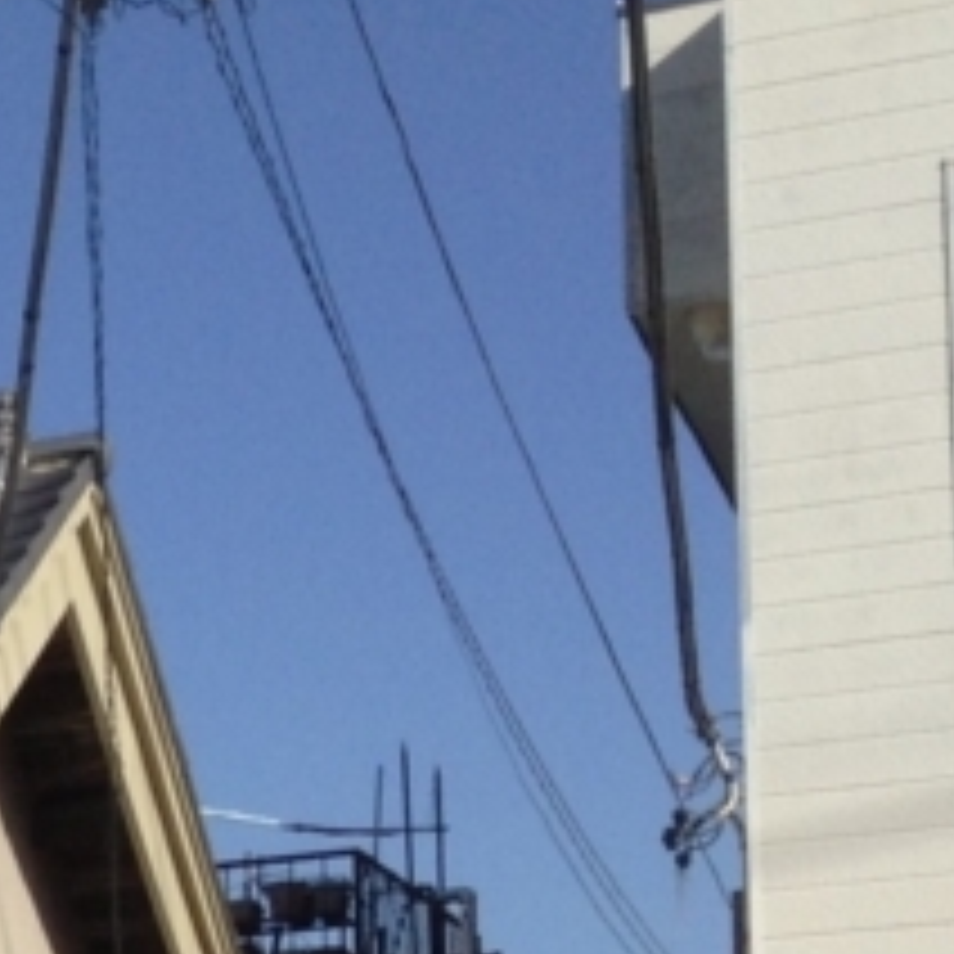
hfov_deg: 10.7
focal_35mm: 141
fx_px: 4396
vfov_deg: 11.7
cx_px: -1256
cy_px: 1514
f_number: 2.4
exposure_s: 1/1412
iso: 25
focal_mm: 3.3
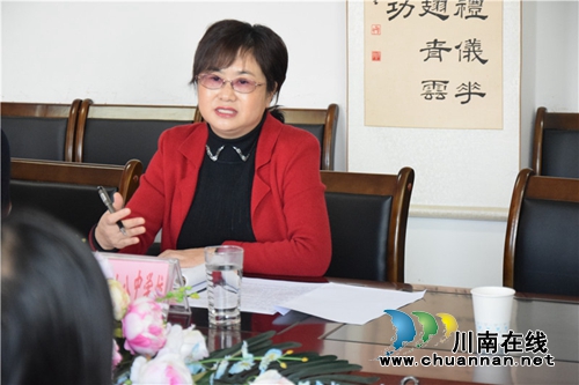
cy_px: 192
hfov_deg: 19.5
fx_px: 1688
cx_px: 290
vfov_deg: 13.0
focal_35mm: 105
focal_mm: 70
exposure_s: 1/100
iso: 3200
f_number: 5.3
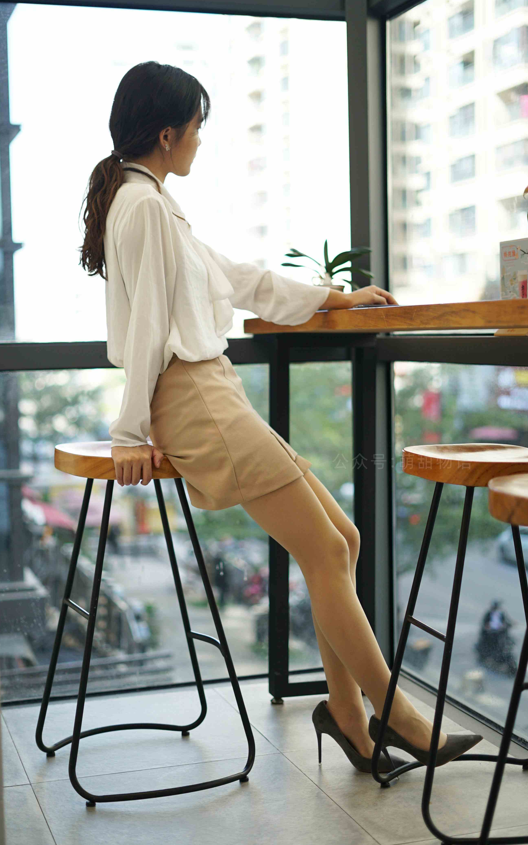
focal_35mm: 52
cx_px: 246
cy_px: 426
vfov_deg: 38.9
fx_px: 1197
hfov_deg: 24.9
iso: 200
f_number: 1.8
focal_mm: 50
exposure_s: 1/250
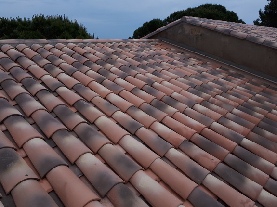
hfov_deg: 65.4
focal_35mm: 27
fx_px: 216
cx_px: 138
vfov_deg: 51.3
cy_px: 104
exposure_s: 1/2710
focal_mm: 3.6
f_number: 1.9
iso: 40
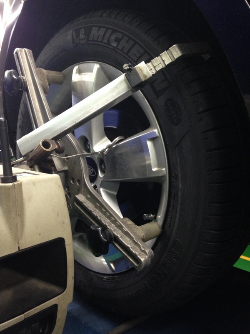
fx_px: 318
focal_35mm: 33
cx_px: 125
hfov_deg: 42.9
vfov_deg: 55.4
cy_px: 167
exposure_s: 1/20
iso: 250
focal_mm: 4.12
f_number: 2.4
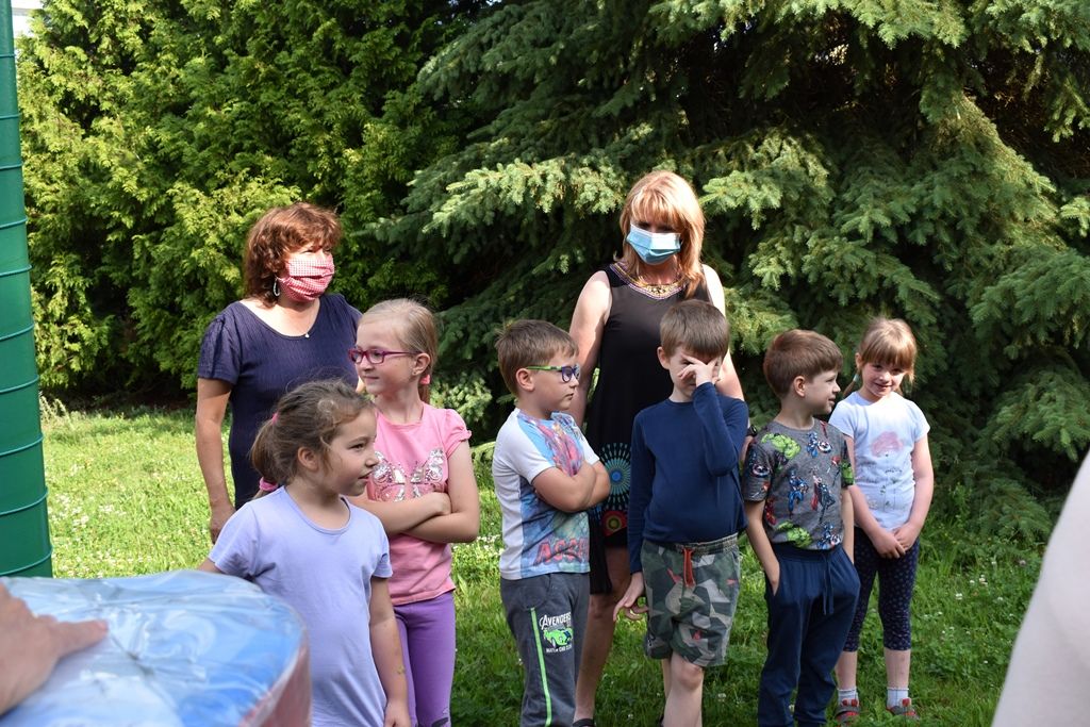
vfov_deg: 34.2
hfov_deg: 49.5
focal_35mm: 39
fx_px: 1181
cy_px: 364
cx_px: 545
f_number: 8
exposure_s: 1/250
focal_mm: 26
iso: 320
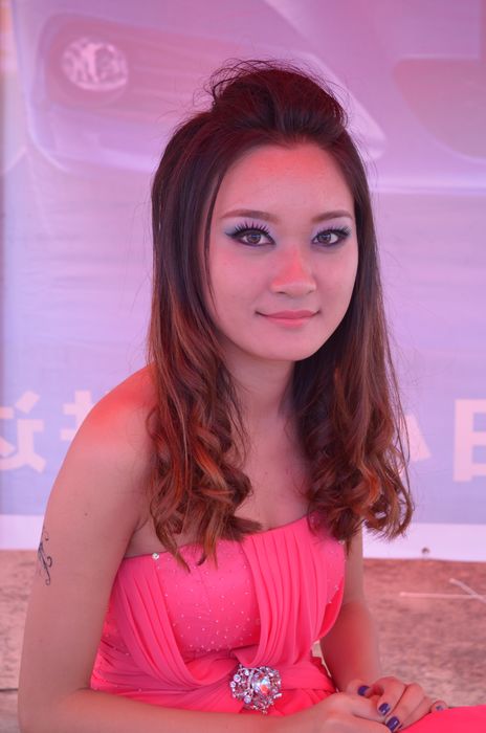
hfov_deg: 25.0
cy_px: 366
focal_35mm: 54
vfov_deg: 36.9
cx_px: 243
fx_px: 1098
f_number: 5.6
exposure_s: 1/80
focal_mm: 36
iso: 1000
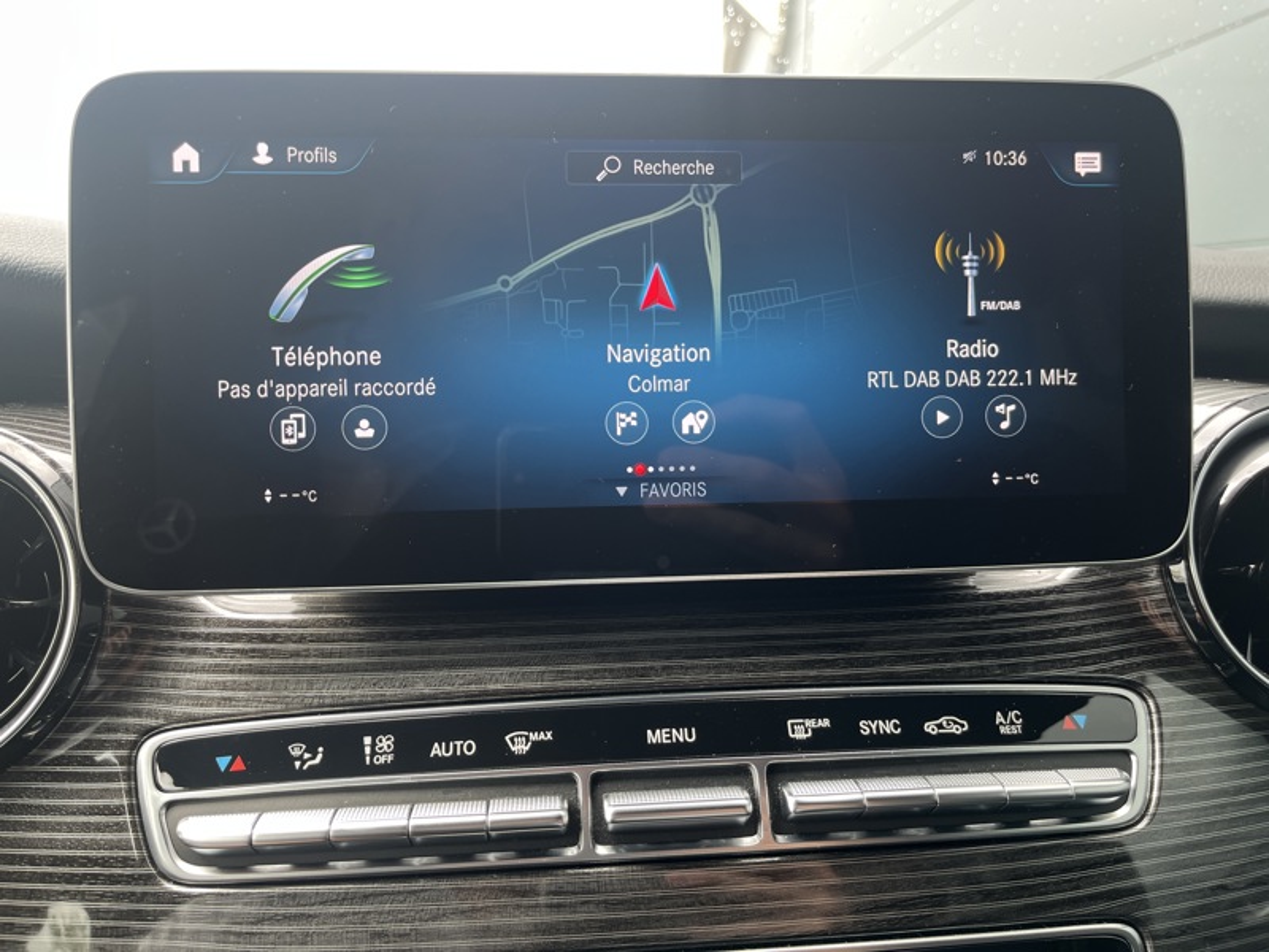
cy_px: 476
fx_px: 953
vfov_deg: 53.1
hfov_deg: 67.3
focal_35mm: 26
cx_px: 634
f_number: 1.6
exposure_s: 1/62
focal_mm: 5.1
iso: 50
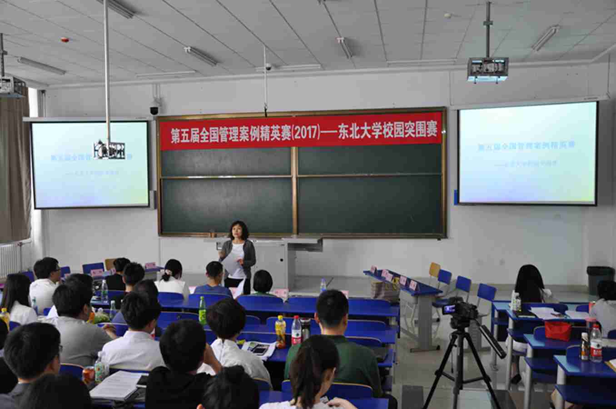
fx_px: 564
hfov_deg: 57.3
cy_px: 204
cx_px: 308
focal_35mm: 33
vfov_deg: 39.9
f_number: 4.5
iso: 320
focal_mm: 22
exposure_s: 1/20
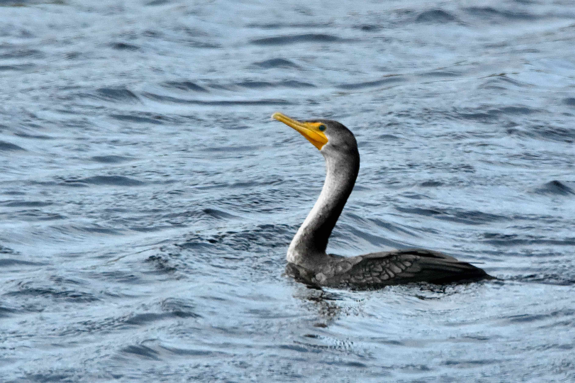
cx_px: 288
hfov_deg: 3.0
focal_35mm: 690
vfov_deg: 2.0
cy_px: 192
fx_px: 11020
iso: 5000
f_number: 10
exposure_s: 1/6400
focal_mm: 460
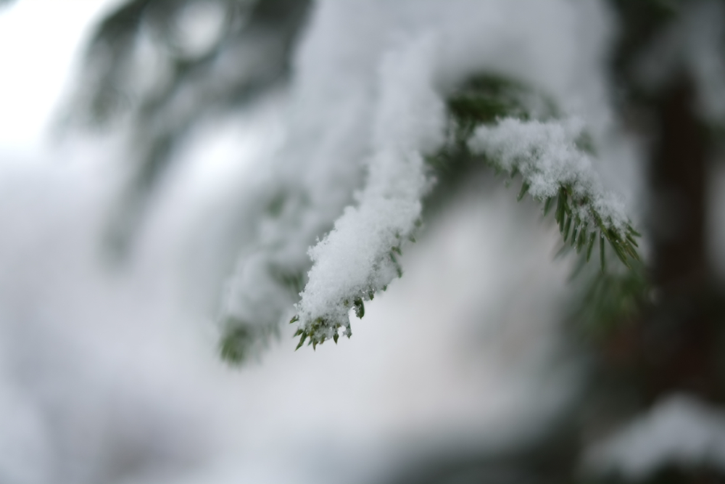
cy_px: 242
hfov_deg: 37.5
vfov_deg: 25.5
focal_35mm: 53
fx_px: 1067
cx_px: 362
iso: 100
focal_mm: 35
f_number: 1.4
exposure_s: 1/1000
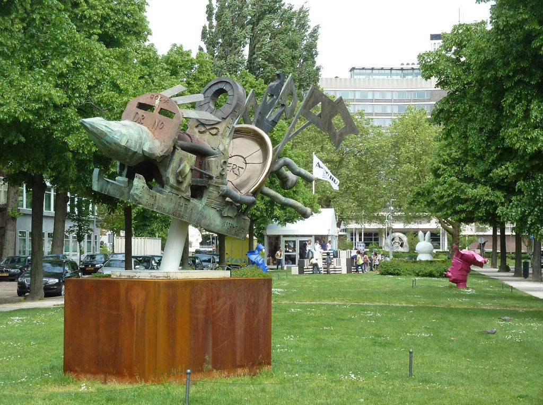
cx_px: 272
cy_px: 202
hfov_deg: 23.6
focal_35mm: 83
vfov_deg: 17.7
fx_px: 1300
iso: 80
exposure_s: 1/160
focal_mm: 13.7
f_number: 4.2
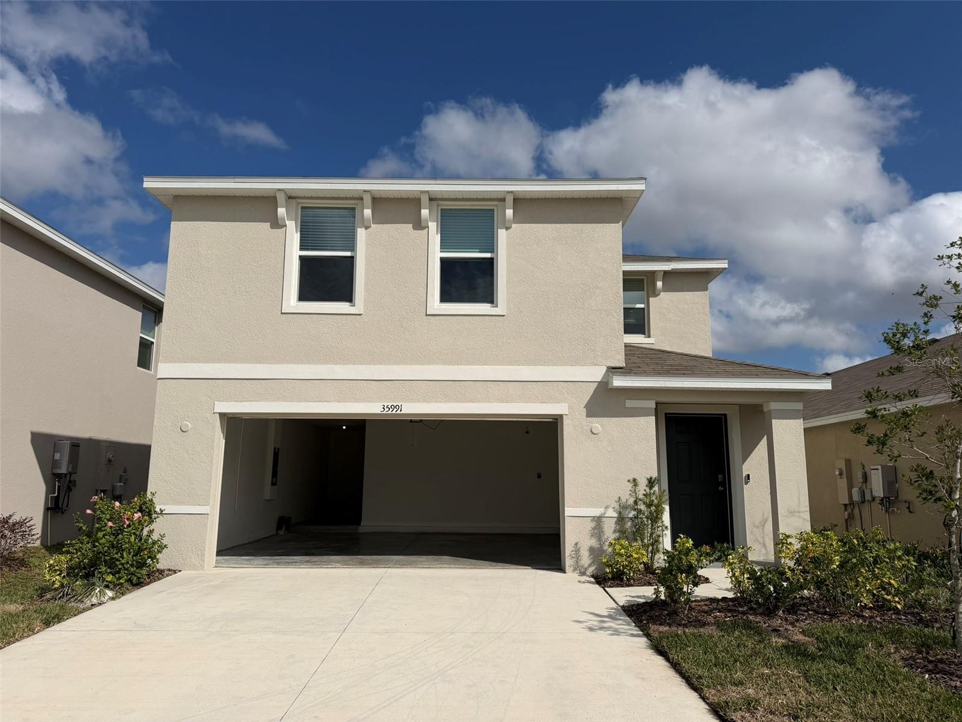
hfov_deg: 71.6
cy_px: 361
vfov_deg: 56.8
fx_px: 667
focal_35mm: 24
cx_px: 481
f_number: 1.78
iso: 80
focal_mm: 6.76
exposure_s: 1/17544
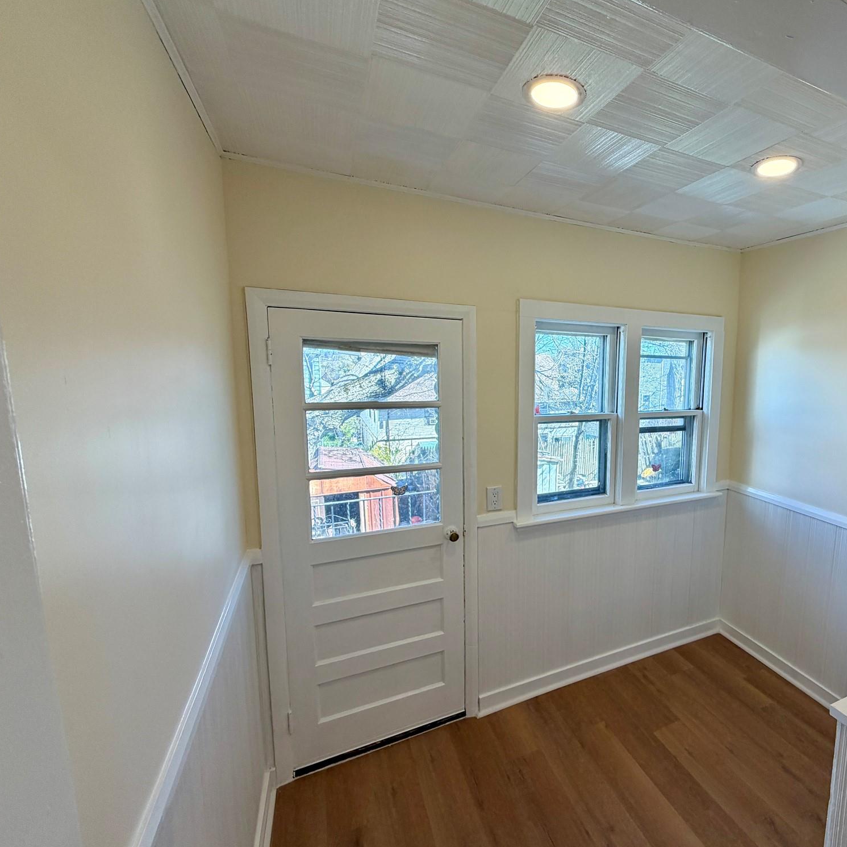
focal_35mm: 17
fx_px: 471
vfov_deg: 84.0
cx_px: 578
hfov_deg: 80.6
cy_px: 423
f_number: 2.2
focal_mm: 2.22
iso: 64
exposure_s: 1/120
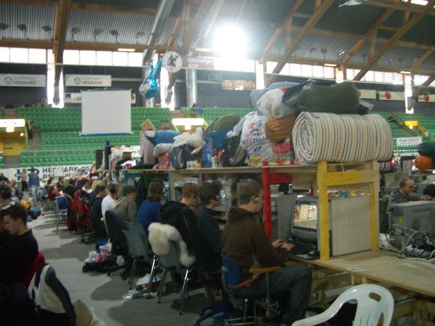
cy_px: 163
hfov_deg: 52.6
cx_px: 218
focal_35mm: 35
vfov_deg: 40.7
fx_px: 440
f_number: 2.6
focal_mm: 5.8
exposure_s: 1/8
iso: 100
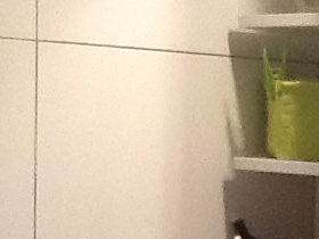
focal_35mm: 151
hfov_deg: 12.9
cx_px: 328
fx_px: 1392
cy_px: 319
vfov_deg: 9.6
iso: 160
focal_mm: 2.03
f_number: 2.4
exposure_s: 1/30
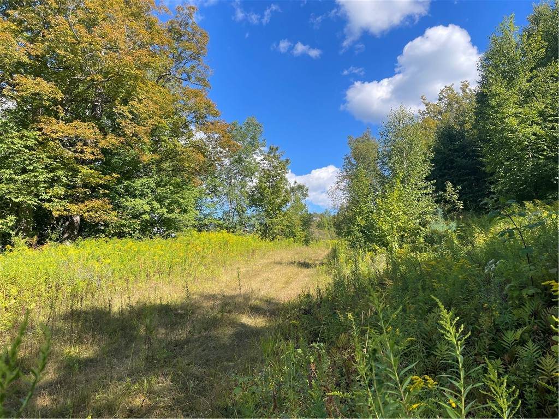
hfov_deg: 67.3
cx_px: 280
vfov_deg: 53.1
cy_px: 210
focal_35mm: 26
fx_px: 420
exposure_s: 1/1595
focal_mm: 4.2
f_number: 1.6
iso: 32
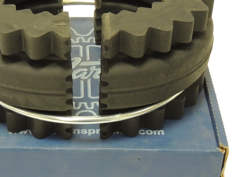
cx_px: 81
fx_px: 661
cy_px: 91
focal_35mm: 97
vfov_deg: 15.2
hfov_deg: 20.2
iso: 450
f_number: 3.5
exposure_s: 1/13
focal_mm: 8.3
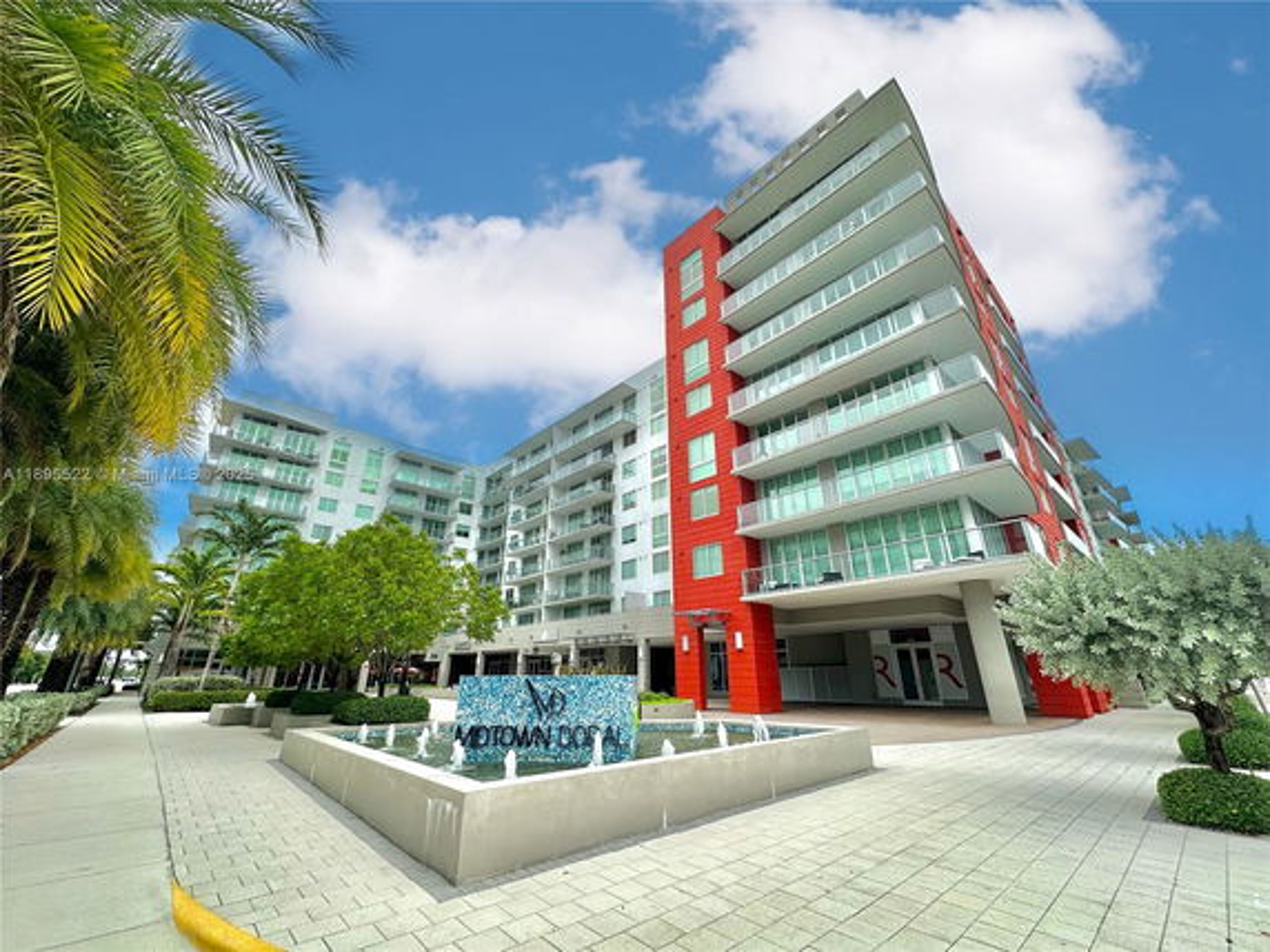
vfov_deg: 85.7
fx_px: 514
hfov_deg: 102.1
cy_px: 476
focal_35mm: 14
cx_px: 635
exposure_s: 1/744
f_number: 2.2
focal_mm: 2.22
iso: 40
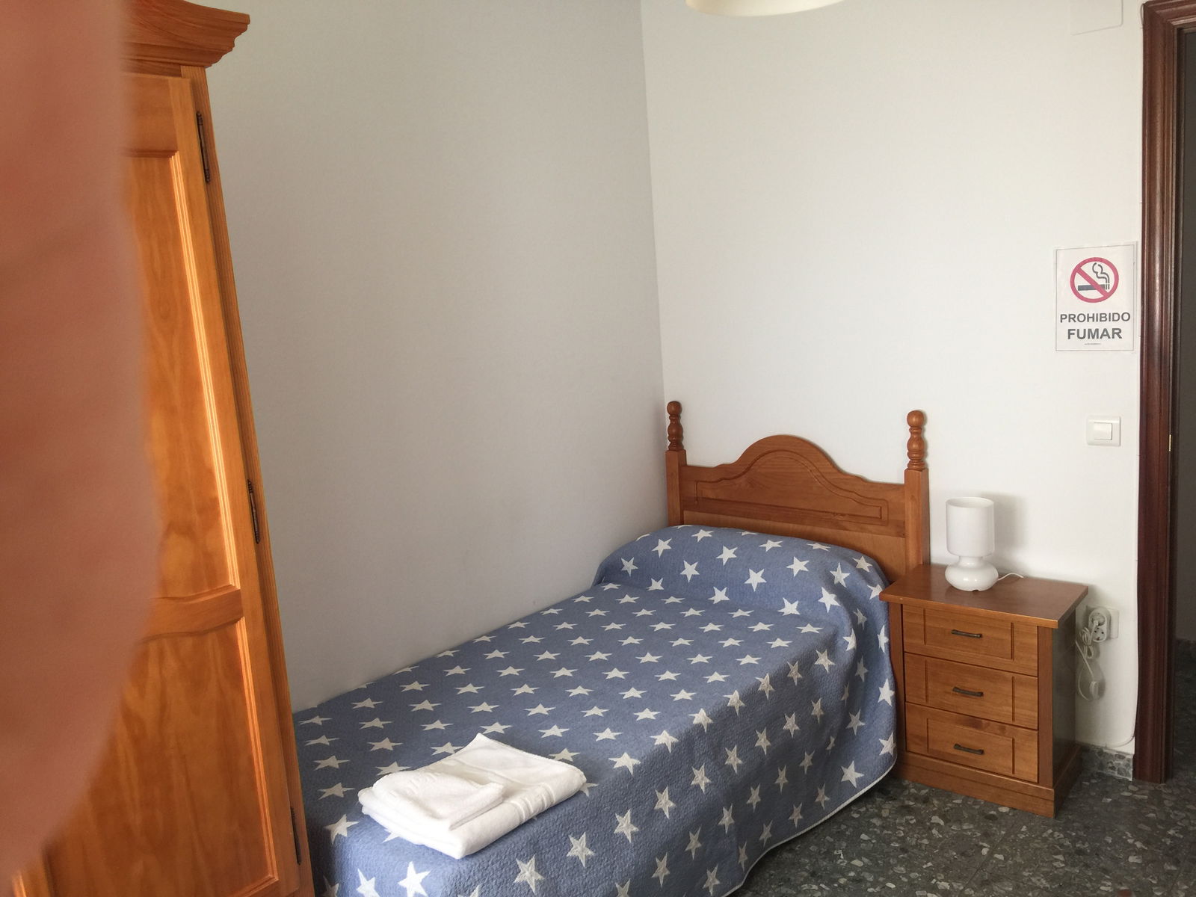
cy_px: 448
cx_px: 598
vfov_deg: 48.2
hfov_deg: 61.7
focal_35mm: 29
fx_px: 1002
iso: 32
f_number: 2.2
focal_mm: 4.15
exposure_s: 1/33
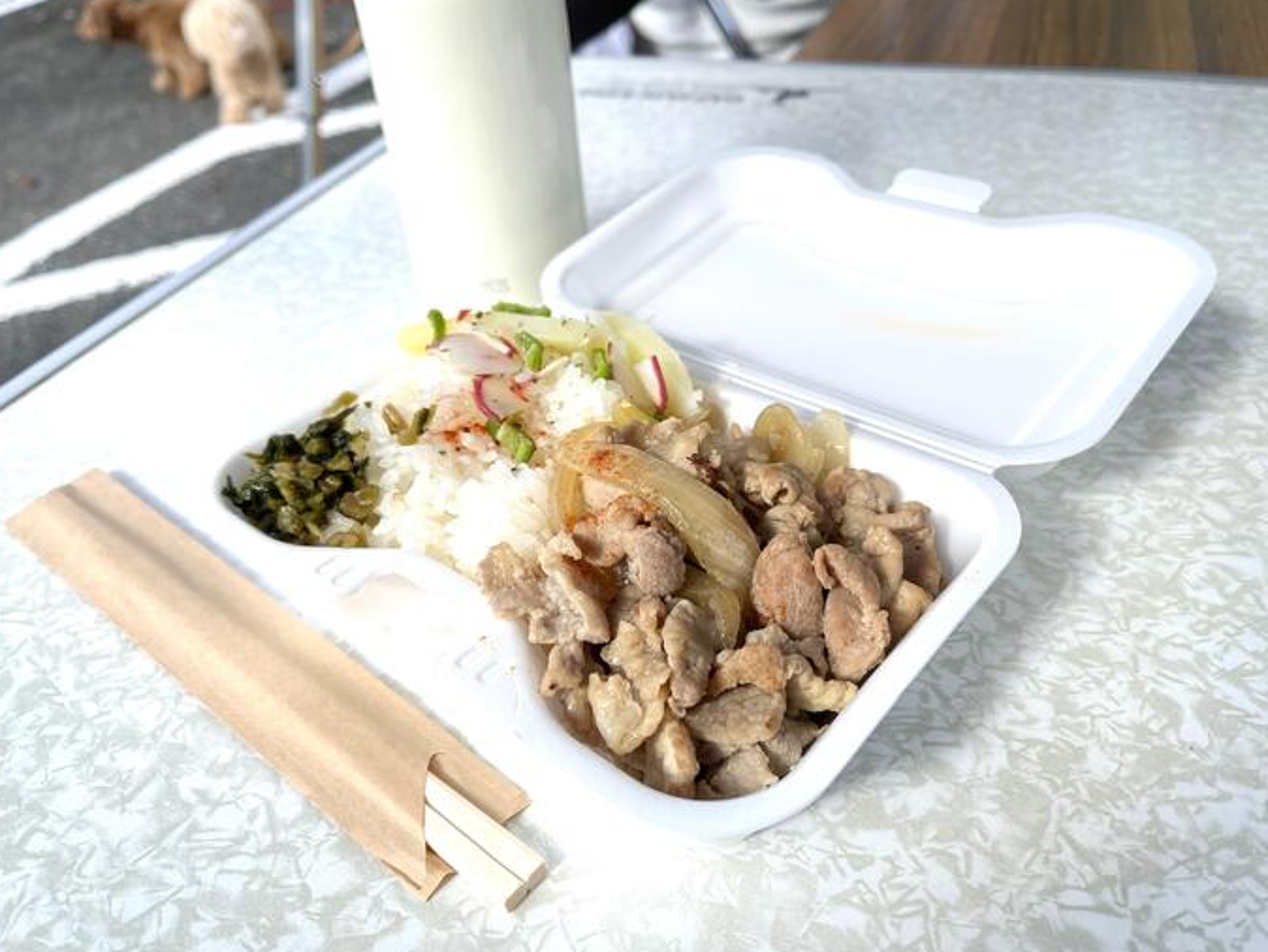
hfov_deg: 65.3
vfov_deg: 51.4
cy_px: 481
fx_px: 989
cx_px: 632
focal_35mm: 27
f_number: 1.6
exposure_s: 1/1294
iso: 50
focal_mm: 5.1
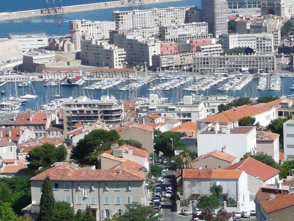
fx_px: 1257
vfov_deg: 10.0
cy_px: 137
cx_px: 378
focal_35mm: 148
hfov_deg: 12.9
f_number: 4.2
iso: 100
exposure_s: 1/800
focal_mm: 8.2
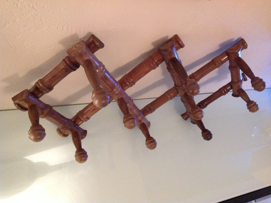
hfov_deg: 52.7
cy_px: 102
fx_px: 274
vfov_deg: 40.6
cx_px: 136
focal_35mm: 35
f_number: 2.4
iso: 500
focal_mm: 4.28
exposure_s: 1/17
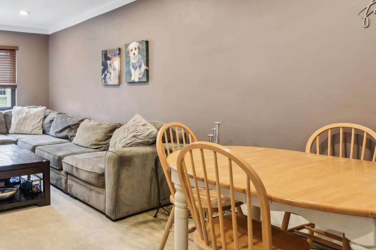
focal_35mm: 29
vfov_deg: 44.7
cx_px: 87
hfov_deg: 59.7
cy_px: 102
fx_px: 303
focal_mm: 17
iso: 200
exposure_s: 1/6
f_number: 8
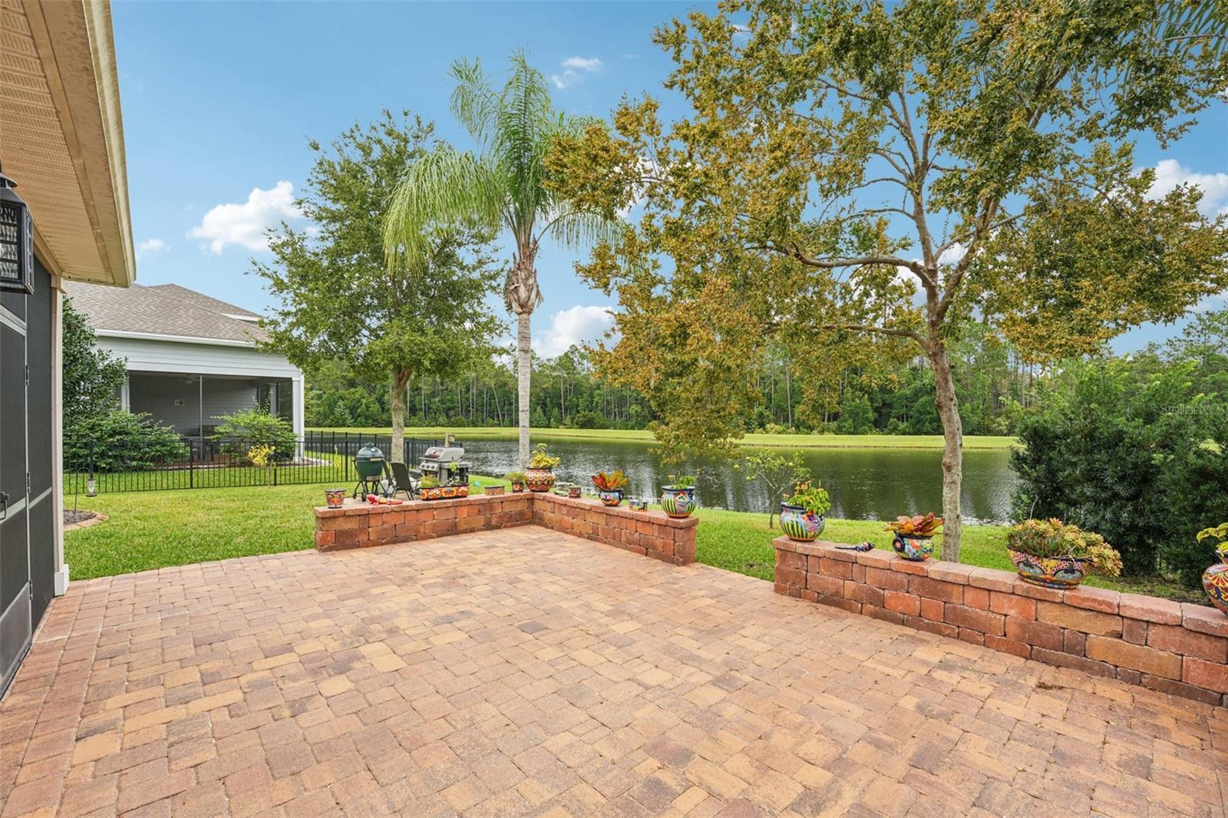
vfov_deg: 81.2
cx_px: 614
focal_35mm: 14
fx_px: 477
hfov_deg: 104.3
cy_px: 409
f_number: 9
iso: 100
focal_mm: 14
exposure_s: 1/20
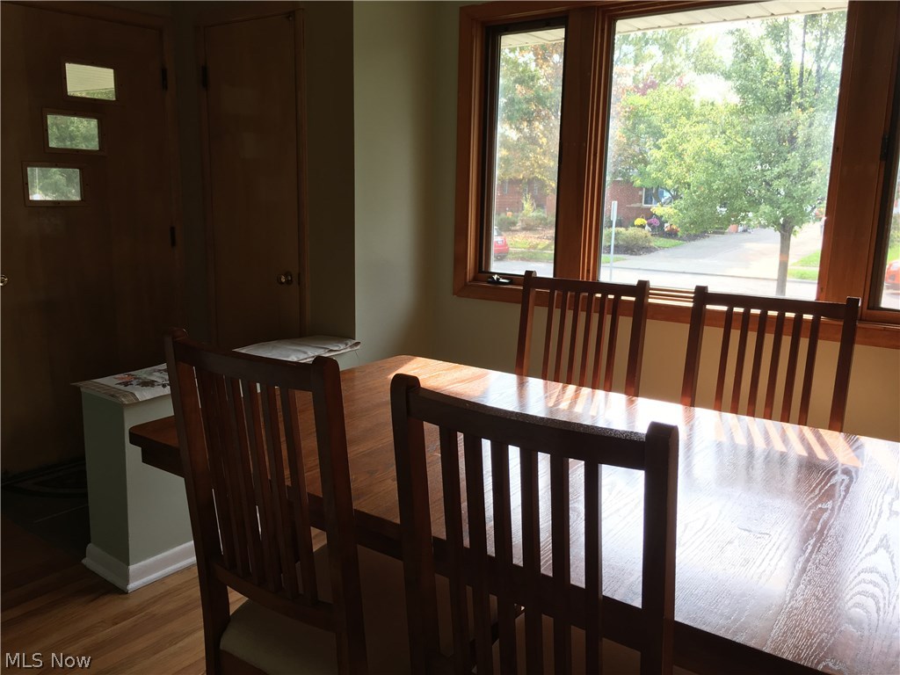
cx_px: 450
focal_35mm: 29
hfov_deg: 61.7
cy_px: 338
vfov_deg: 48.2
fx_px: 754
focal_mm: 4.15
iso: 32
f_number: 2.2
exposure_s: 1/120
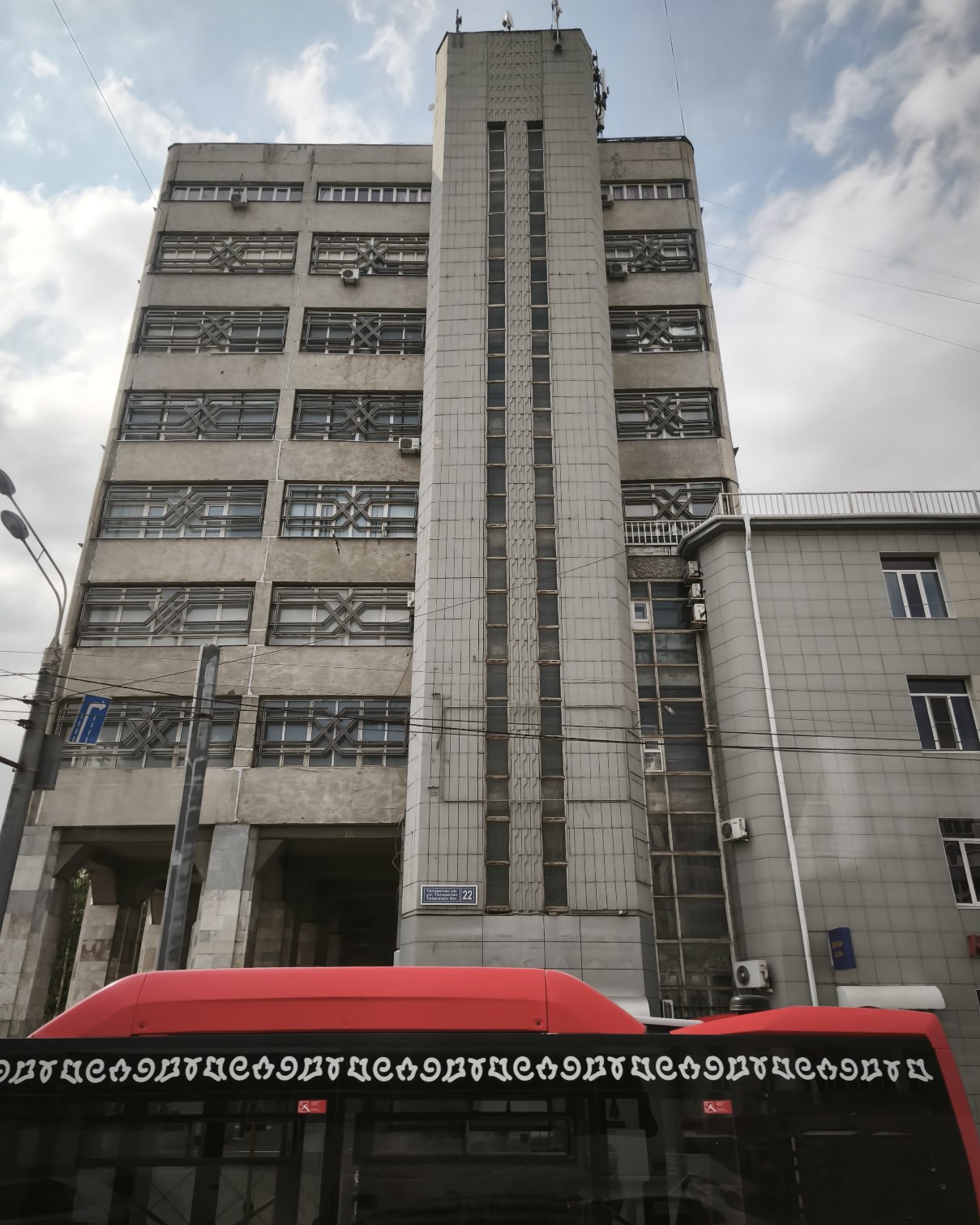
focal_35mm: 24
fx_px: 870
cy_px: 618
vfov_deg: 70.3
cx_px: 490
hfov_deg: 58.8
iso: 80
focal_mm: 5.35
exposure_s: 1/784
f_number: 1.7
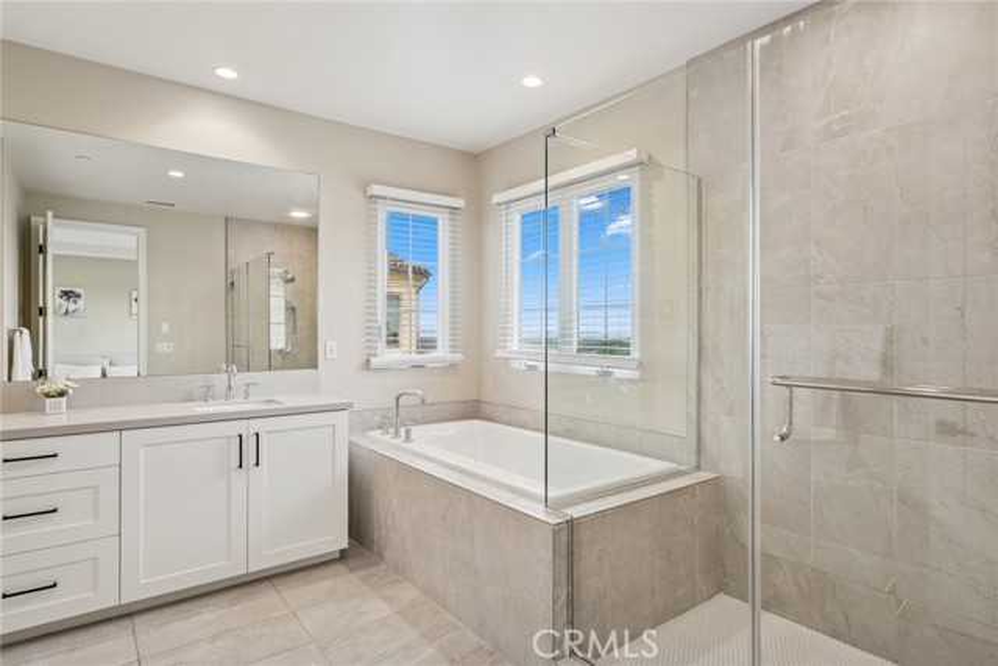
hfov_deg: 90.0
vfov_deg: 67.4
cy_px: 333
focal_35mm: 18
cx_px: 499
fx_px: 499
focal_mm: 12
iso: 200
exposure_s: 1/15
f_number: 8
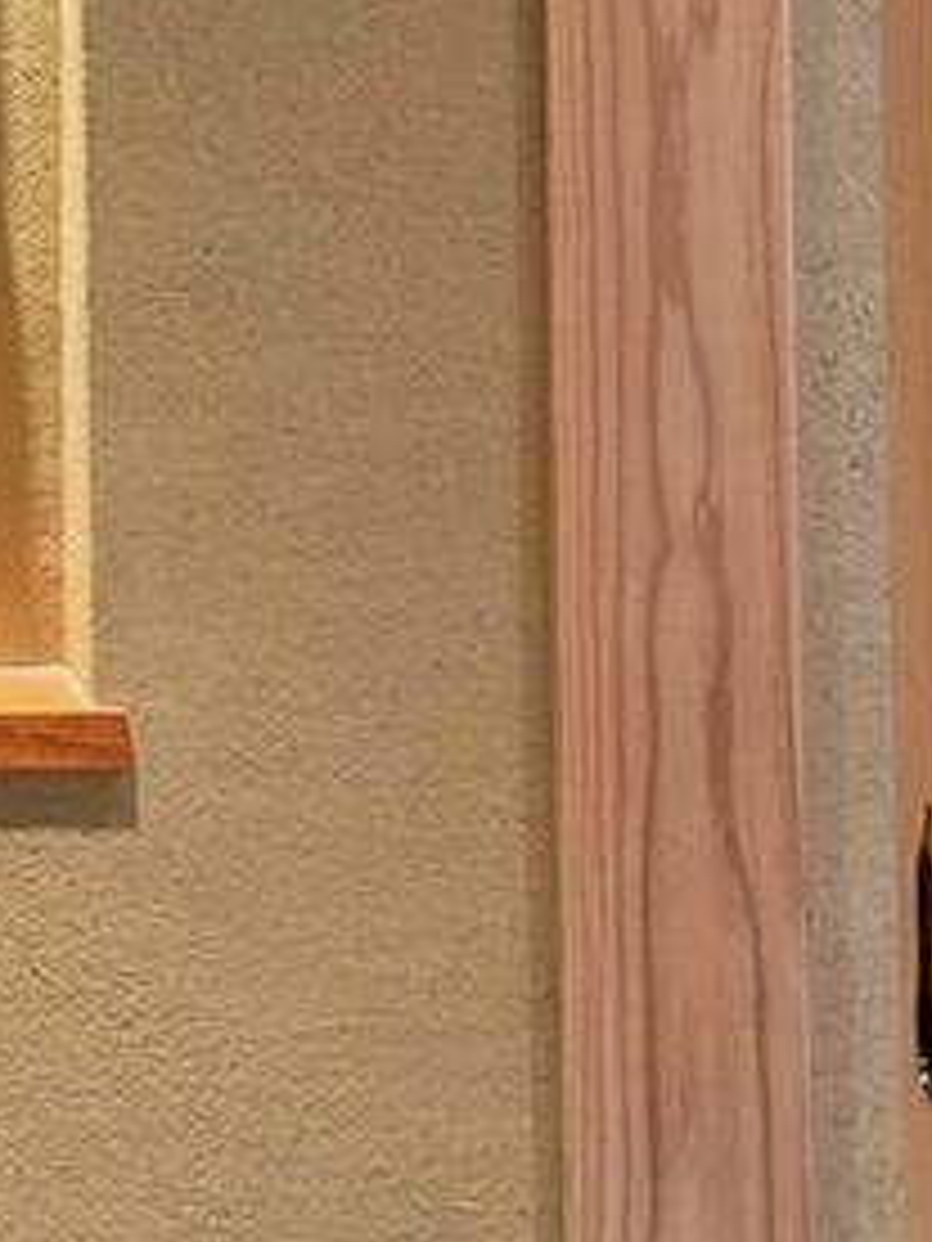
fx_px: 4990
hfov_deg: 10.5
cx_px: -189
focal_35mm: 139
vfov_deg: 14.0
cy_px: -45
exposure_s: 1/33
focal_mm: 6.76
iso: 400
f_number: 1.78
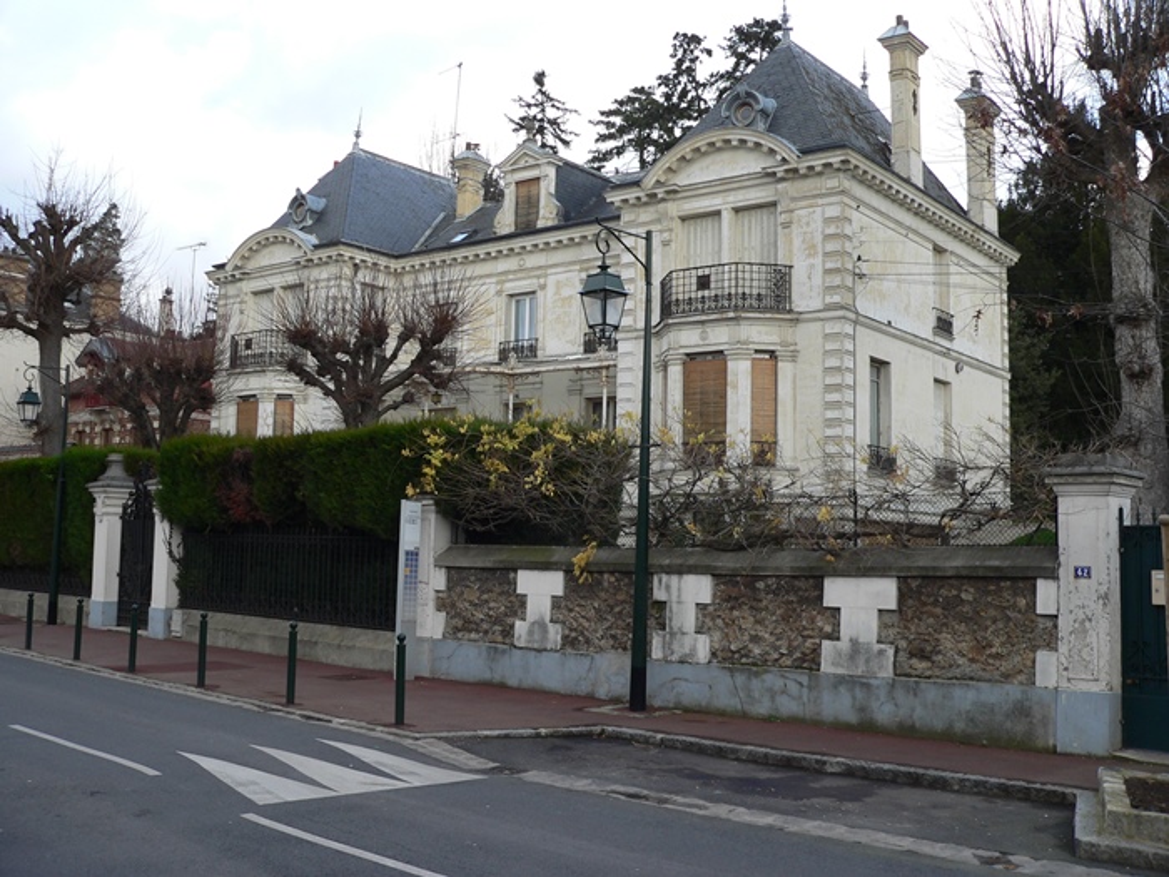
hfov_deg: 50.1
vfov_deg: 38.7
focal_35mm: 37
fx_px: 1250
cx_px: 584
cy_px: 438
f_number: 3.3
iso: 80
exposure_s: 1/100
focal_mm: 6.1
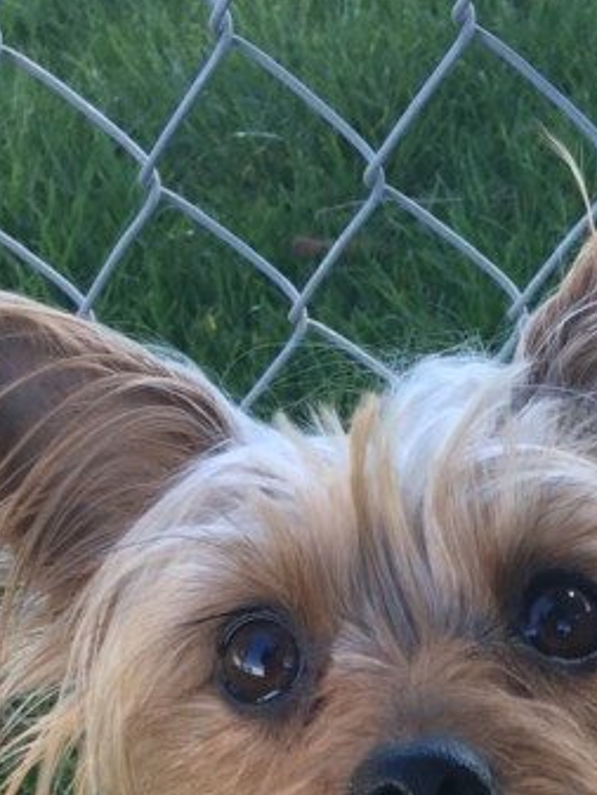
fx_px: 2022
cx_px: 670
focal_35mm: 88
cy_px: 1003
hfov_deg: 16.3
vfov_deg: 20.5
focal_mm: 4.15
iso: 25
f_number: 2.2
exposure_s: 1/120
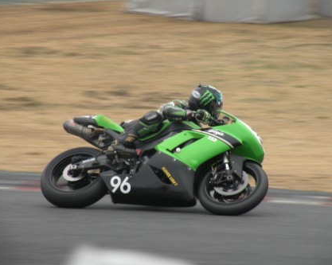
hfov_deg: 7.0
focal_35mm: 277
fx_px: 2720
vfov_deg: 5.6
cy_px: 132
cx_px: 174
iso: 64
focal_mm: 46.7
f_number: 5.6
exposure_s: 1/148
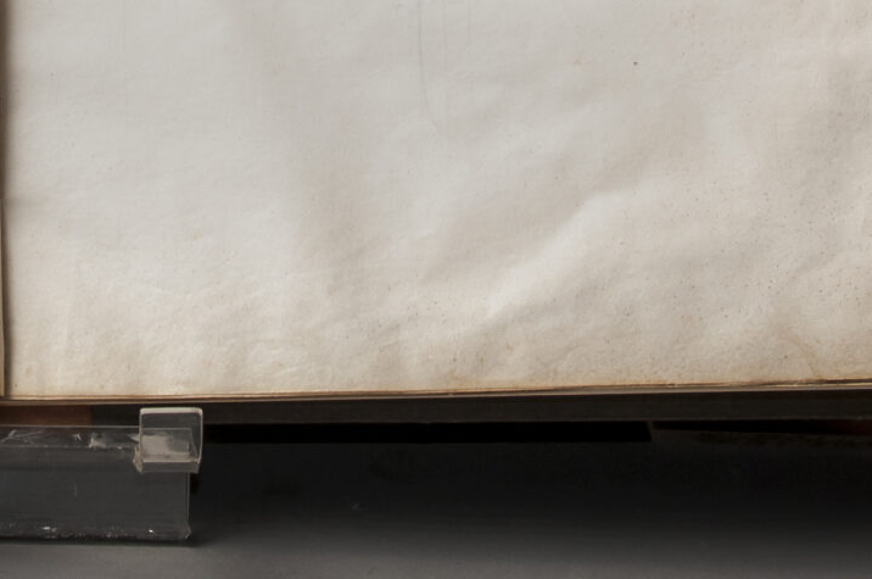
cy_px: -384
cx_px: -50
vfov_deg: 7.1
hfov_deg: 10.8
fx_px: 4541
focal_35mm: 188
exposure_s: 1/250
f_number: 5.6
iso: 200
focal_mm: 35
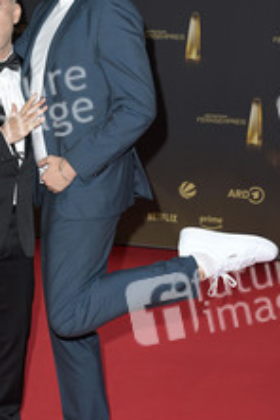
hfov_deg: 15.1
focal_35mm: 90
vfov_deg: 22.6
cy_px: 206
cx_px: 51
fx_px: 1050
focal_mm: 50
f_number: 5
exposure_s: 1/250
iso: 1000
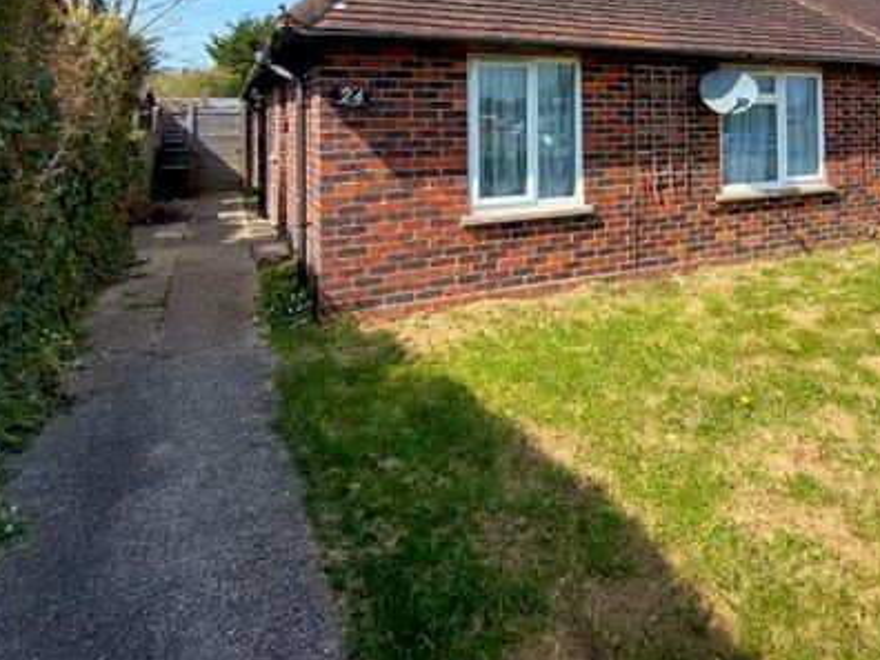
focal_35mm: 23
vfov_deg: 54.0
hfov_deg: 72.7
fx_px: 585
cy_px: 112
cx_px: 551
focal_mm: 1.74
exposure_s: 1/1167
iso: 50
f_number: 2.2
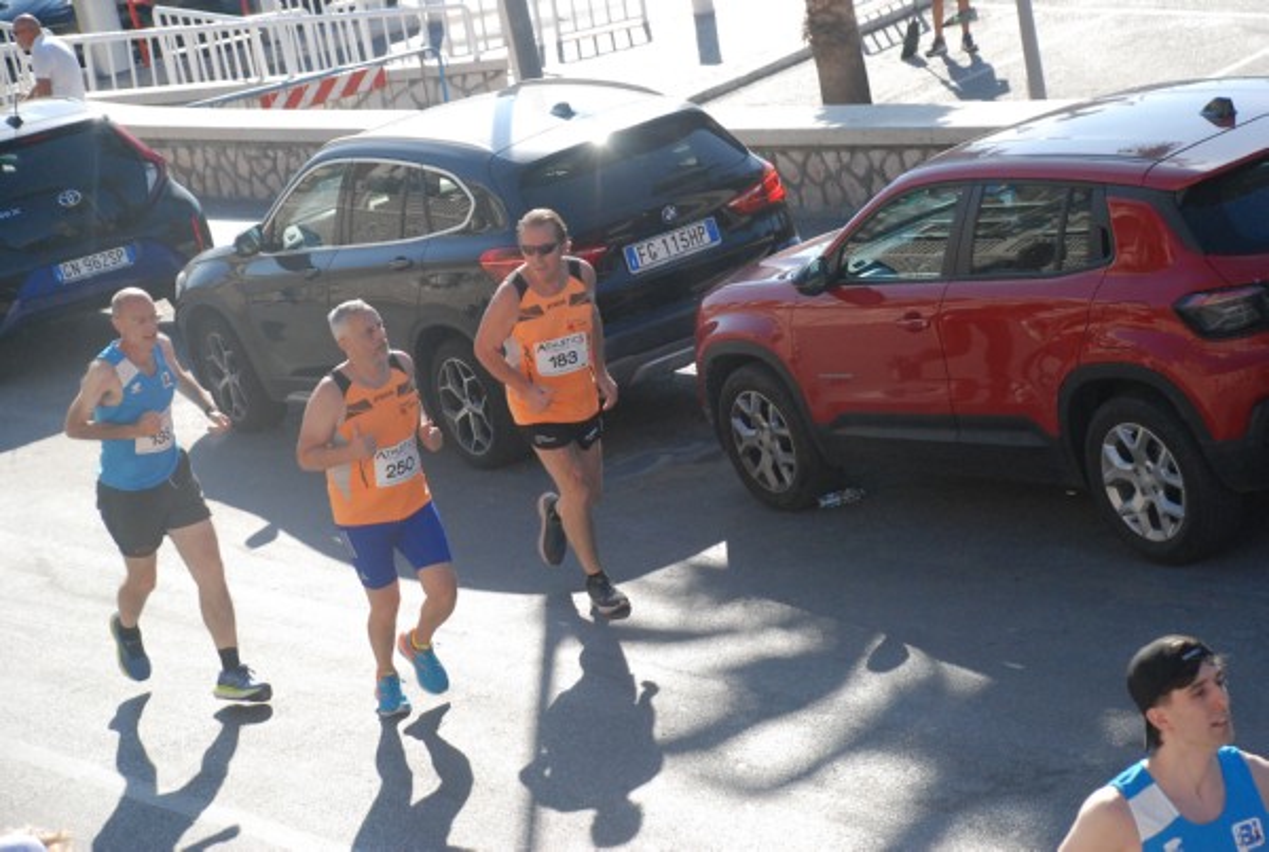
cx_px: 634
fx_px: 3974
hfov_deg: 18.1
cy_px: 426
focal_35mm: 112
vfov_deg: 12.2
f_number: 5.6
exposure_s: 1/1600
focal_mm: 75
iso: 1000
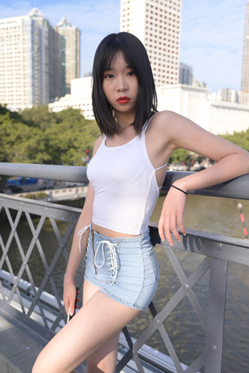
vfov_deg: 54.4
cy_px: 186
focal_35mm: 35
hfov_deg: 37.9
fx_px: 363
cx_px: 124
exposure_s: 1/1250
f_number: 4
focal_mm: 35
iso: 250
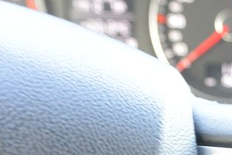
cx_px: 295
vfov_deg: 14.5
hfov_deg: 21.1
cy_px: 234
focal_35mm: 88
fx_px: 568
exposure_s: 1/30
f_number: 3.5
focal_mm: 10
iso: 900
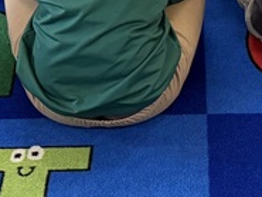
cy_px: -125
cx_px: 166
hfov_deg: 14.8
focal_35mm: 133
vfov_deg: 10.6
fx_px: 1007
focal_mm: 6.76
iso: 500
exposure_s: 1/60
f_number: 1.78
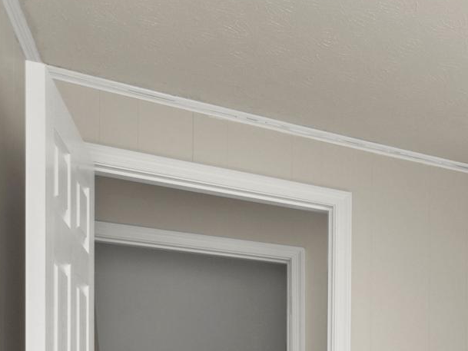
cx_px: 745
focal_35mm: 55
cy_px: 465
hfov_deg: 24.6
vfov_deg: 23.3
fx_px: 744
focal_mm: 17
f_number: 8
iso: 200
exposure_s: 1/5
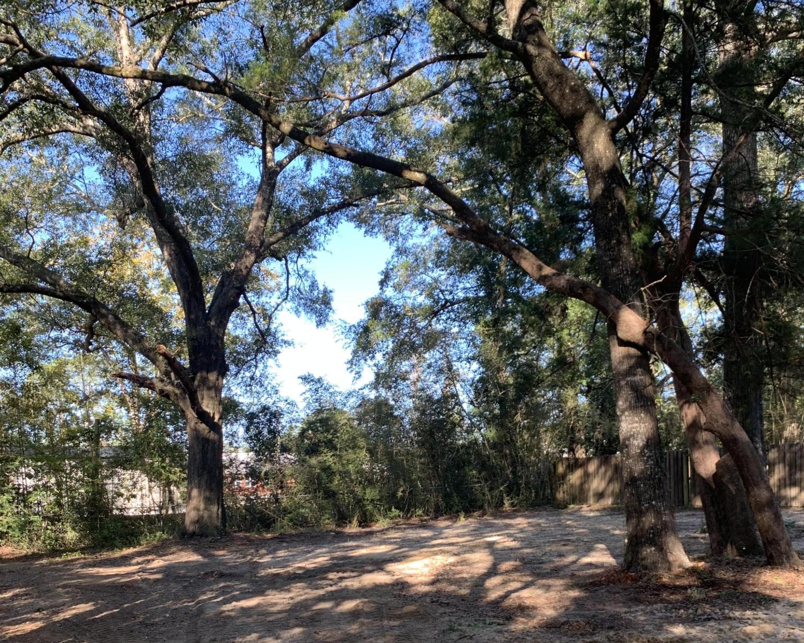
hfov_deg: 52.9
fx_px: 809
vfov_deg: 42.1
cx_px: 402
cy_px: 477
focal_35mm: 34
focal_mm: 4.25
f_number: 1.8
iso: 25
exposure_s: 1/122
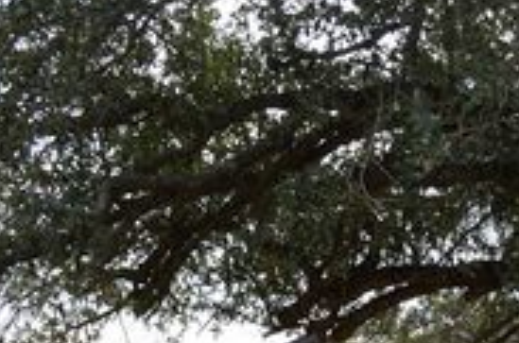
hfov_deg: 22.6
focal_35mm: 82
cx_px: 641
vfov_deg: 15.8
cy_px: 439
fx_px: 1179
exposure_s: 1/125
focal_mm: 20
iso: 140
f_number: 8
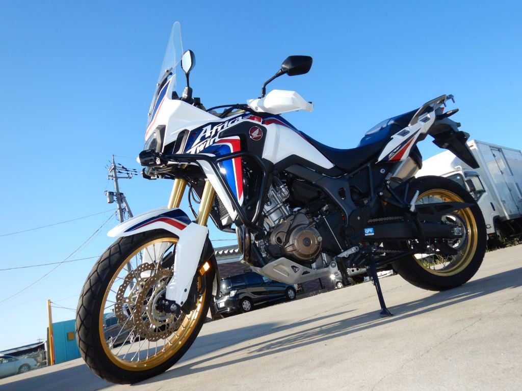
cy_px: 196
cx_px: 261
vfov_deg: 56.8
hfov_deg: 71.6
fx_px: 362
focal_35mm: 24
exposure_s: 1/1000
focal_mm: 4.3
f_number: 2.8
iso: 125
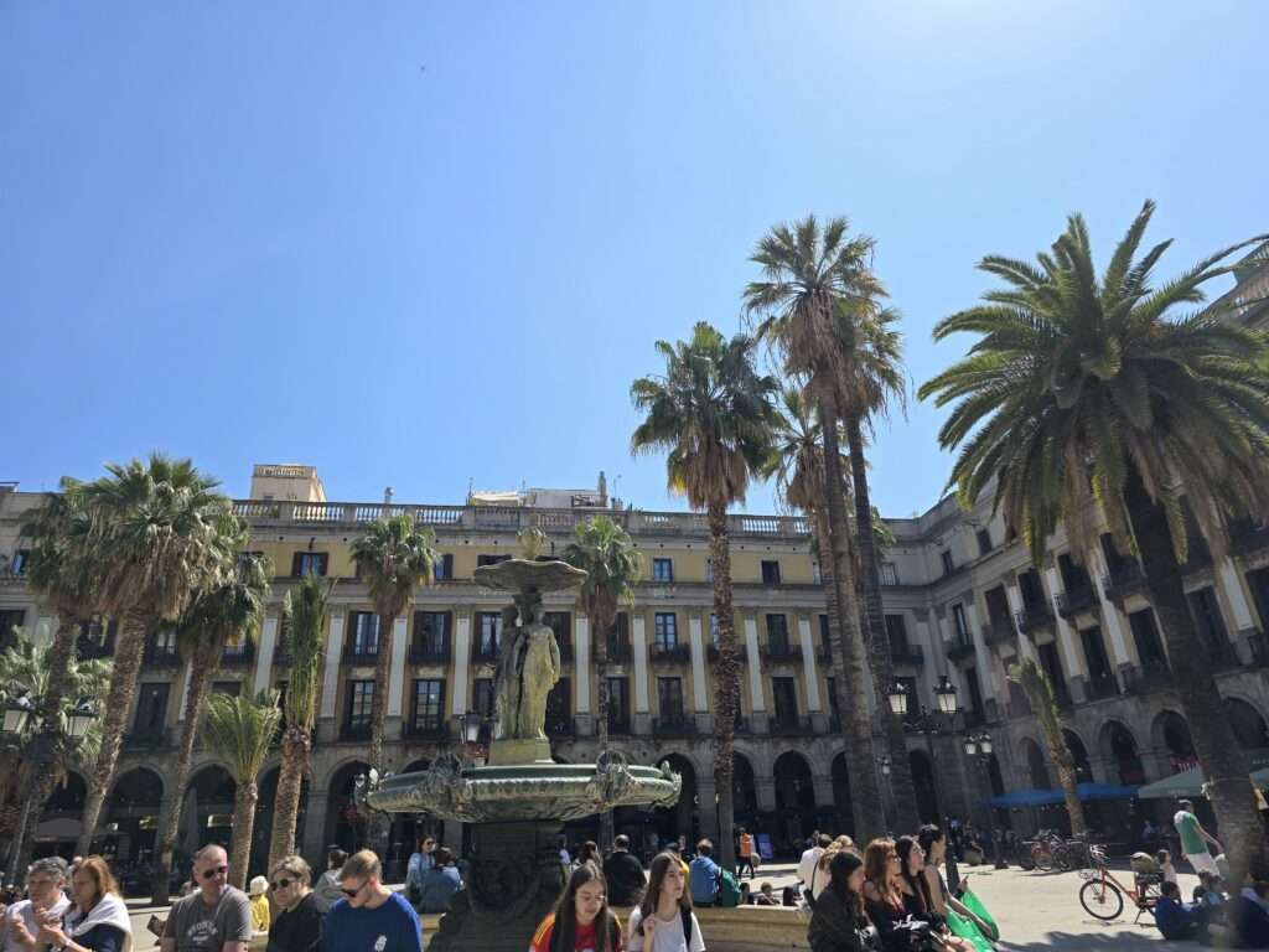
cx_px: 634
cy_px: 476
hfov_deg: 73.9
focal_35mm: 23
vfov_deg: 58.9
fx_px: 843
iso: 12
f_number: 1.7
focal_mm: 6.3
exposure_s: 1/701
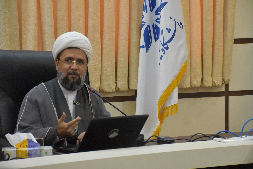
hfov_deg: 15.2
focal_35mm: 135
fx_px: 949
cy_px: 84
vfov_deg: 10.2
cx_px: 126
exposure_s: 1/200
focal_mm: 90
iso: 5000
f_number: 7.1
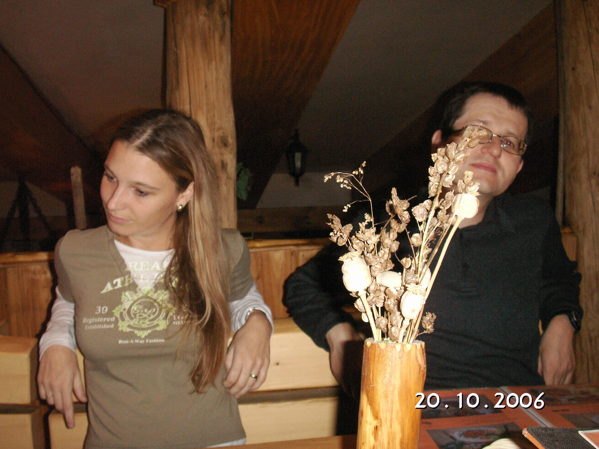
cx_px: 300
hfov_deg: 50.1
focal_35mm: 37
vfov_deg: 38.7
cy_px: 224
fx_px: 640
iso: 160
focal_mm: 7.7
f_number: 3.5
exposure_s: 1/40
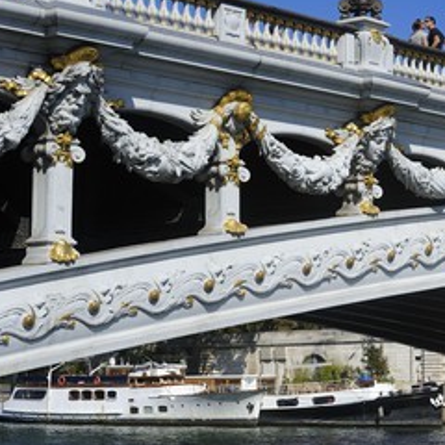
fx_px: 1513
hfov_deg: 16.7
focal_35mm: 104
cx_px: 330
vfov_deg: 16.7
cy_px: 206
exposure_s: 1/400
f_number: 10
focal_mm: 70
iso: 200
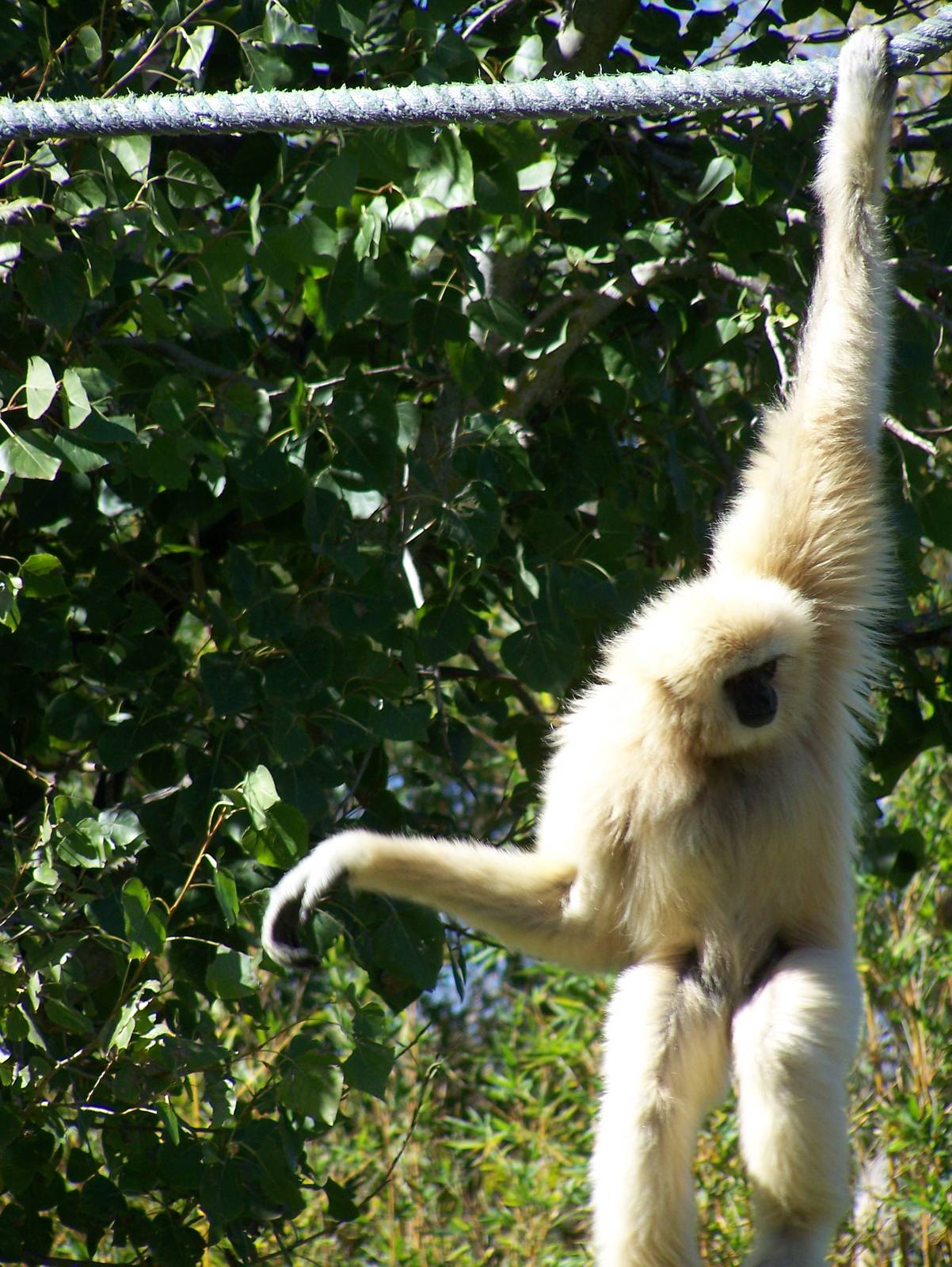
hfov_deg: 4.8
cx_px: 476
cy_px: 634
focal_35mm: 307
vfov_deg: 6.4
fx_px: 11245
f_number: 3.4
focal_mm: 51
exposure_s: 1/640
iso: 80
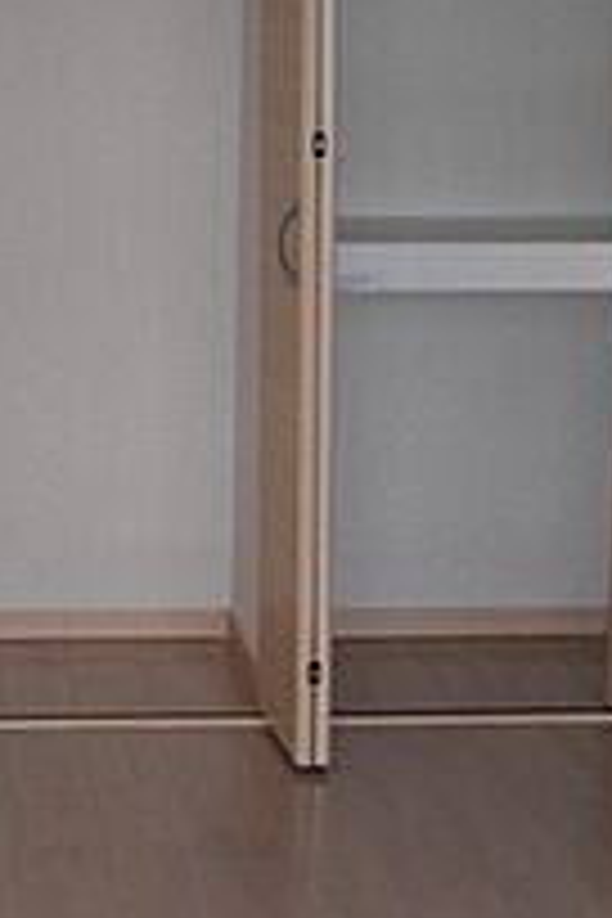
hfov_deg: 14.6
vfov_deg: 21.9
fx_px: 2371
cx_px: 81
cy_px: 558
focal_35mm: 93
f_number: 3.1
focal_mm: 6.3
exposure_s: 1/60
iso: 200
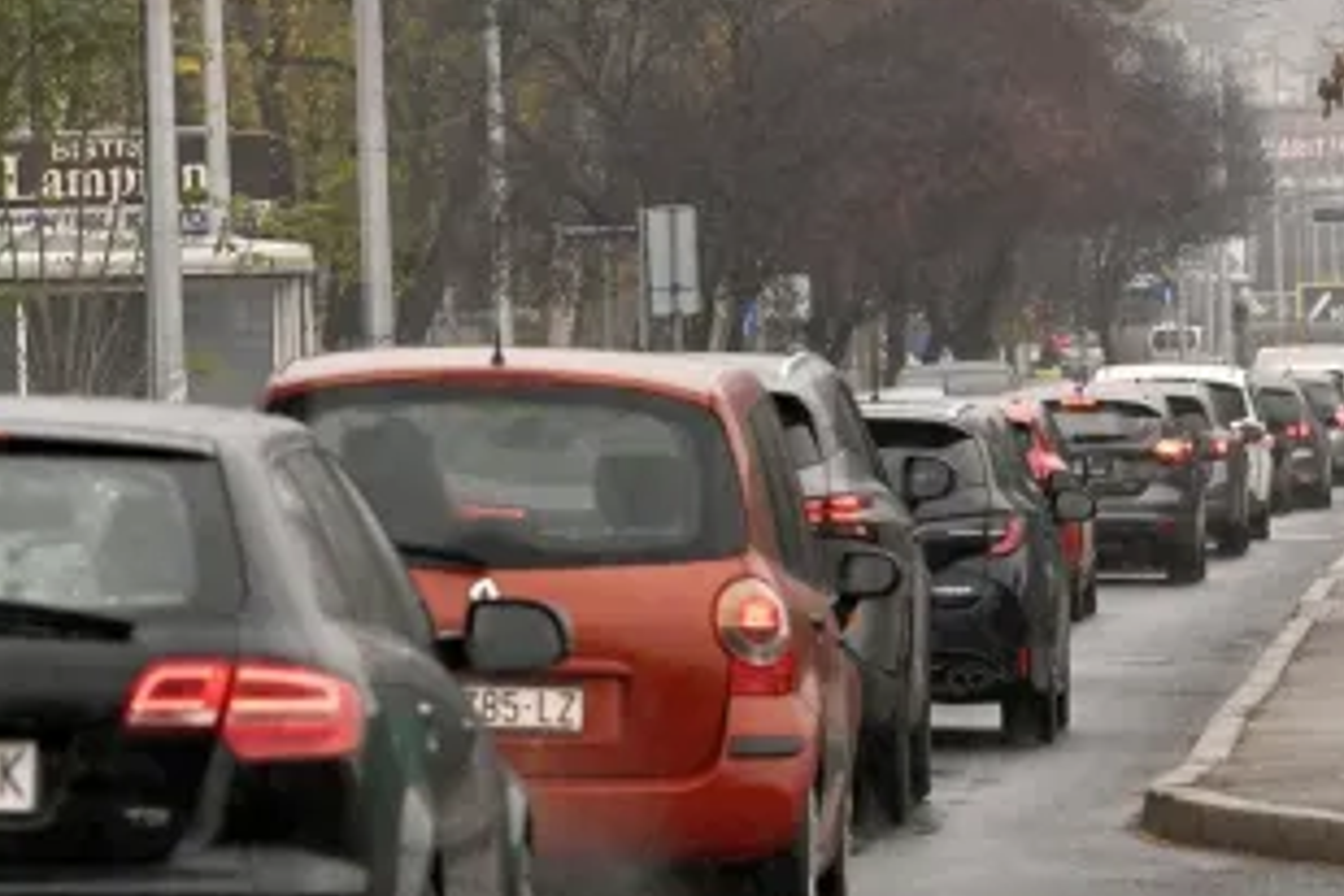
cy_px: 1020
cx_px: 1053
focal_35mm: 394
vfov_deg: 3.5
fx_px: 14708
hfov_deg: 5.2
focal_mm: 160
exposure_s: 1/1250
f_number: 7.1
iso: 1600
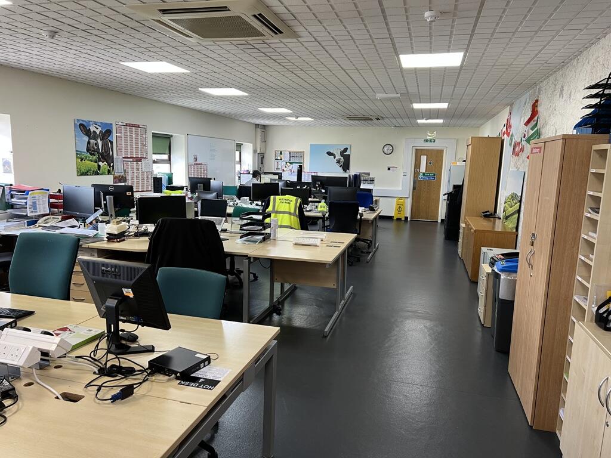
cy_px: 229
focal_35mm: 26
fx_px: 459
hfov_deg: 67.3
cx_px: 306
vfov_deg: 53.1
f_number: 1.5
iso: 64
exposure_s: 1/50
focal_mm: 5.7
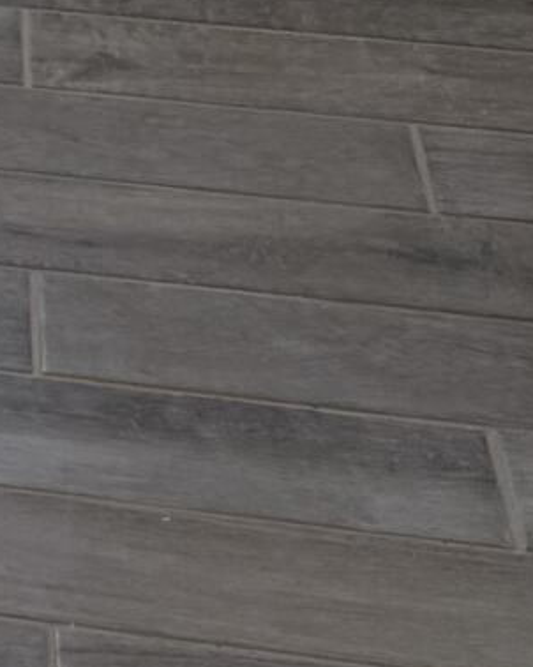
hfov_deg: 7.2
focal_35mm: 186
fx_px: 3671
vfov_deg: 9.0
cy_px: -1105
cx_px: -1204
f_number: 1.78
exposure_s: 1/293
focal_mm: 6.76
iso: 100
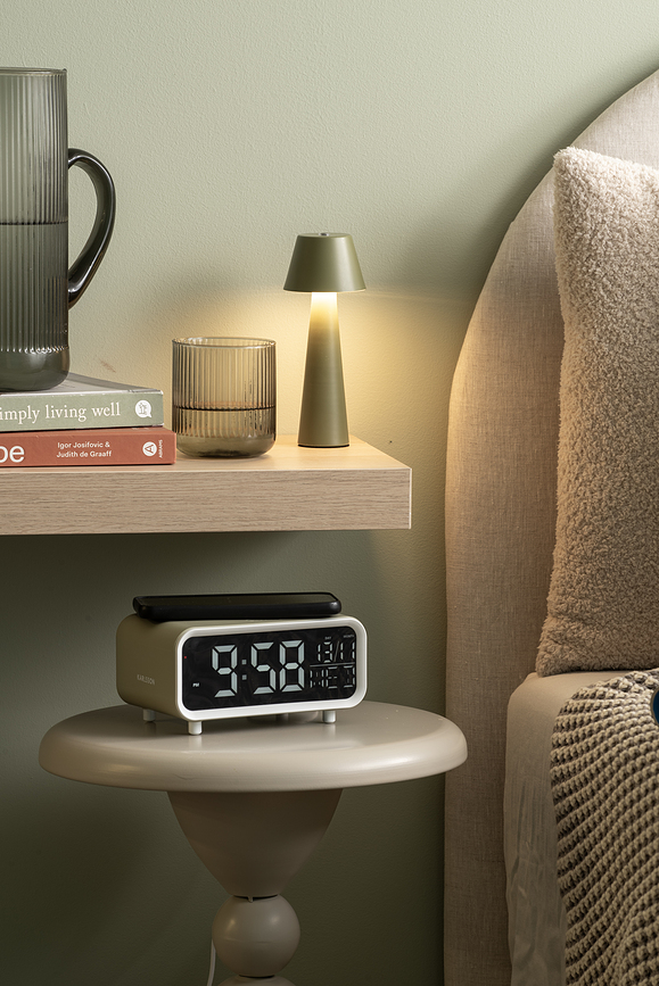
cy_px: 493
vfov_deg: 13.7
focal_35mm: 150
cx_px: 330
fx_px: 4114
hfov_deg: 9.2
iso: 125
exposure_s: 1
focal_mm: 150
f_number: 13
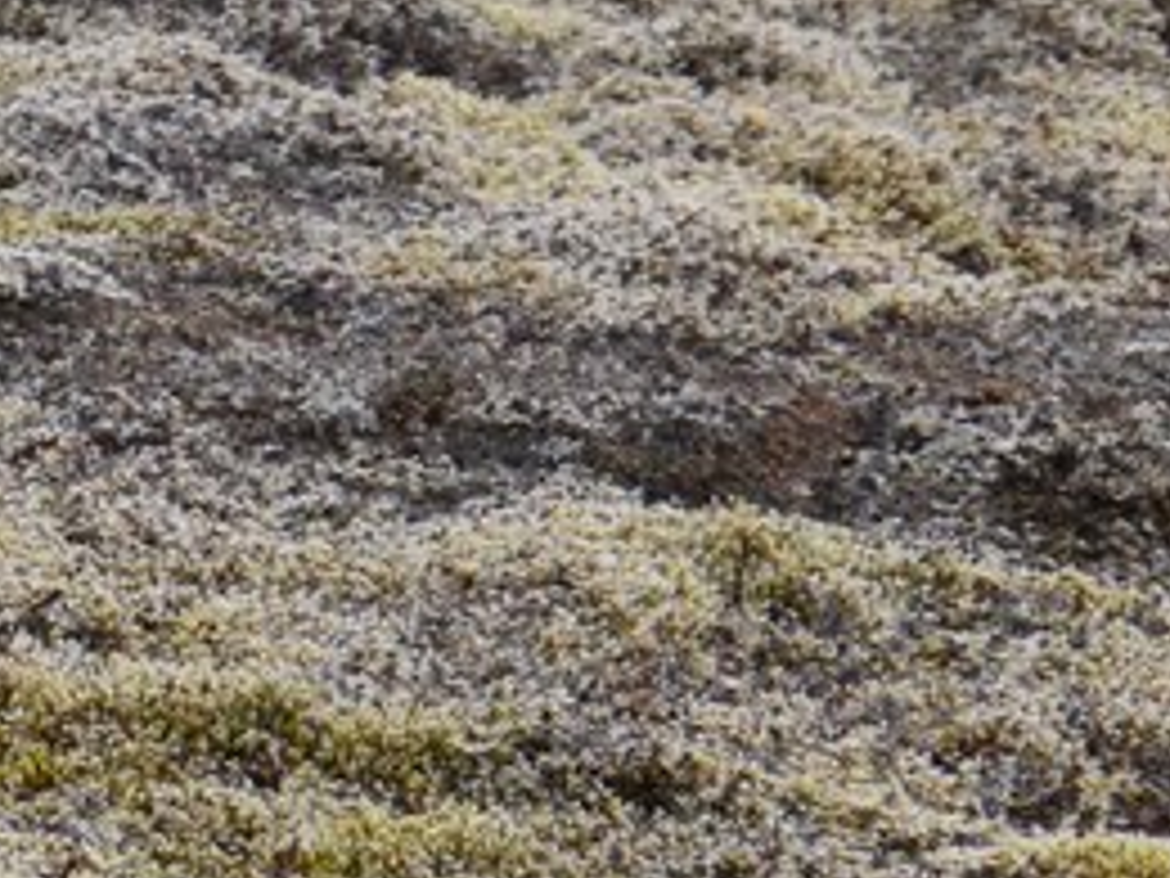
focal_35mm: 337
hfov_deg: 5.5
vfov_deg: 4.4
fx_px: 11390
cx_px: -2403
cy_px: 509
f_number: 10
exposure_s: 1/200
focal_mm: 38
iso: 400
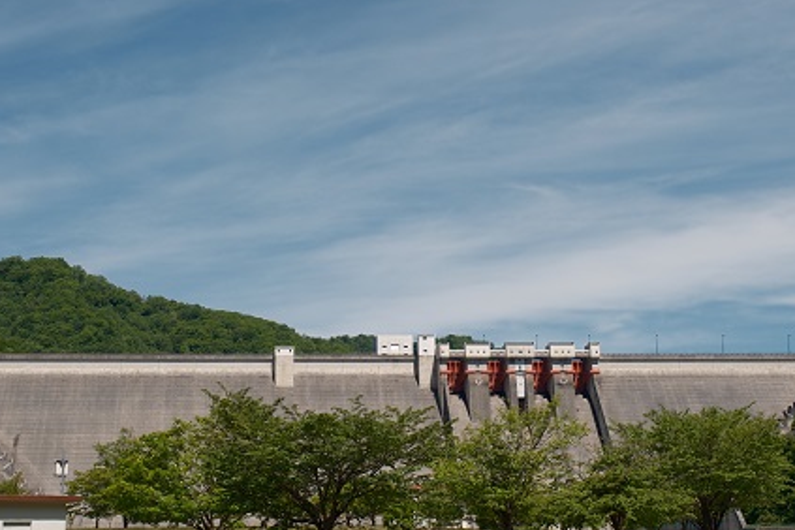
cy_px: 288
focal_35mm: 59
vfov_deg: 23.0
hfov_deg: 33.9
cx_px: 421
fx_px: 1303
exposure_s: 1/500
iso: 125
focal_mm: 25.7
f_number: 6.4
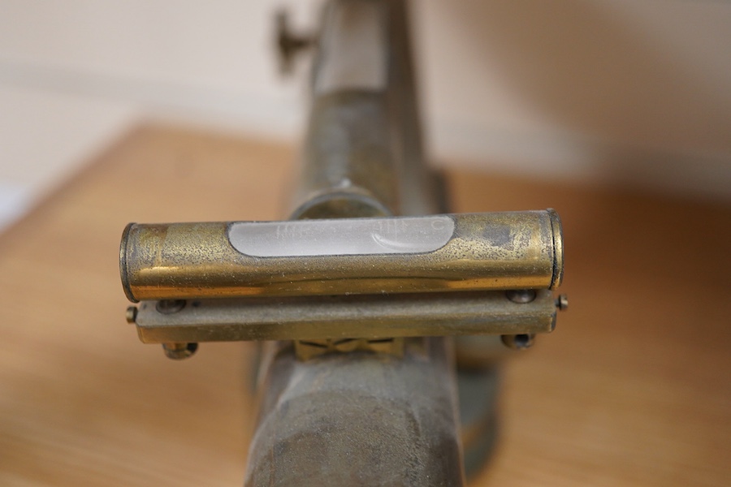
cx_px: 366
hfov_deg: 43.6
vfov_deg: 29.9
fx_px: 914
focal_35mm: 45
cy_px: 244
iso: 1250
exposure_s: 1/125
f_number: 3.5
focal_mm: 30
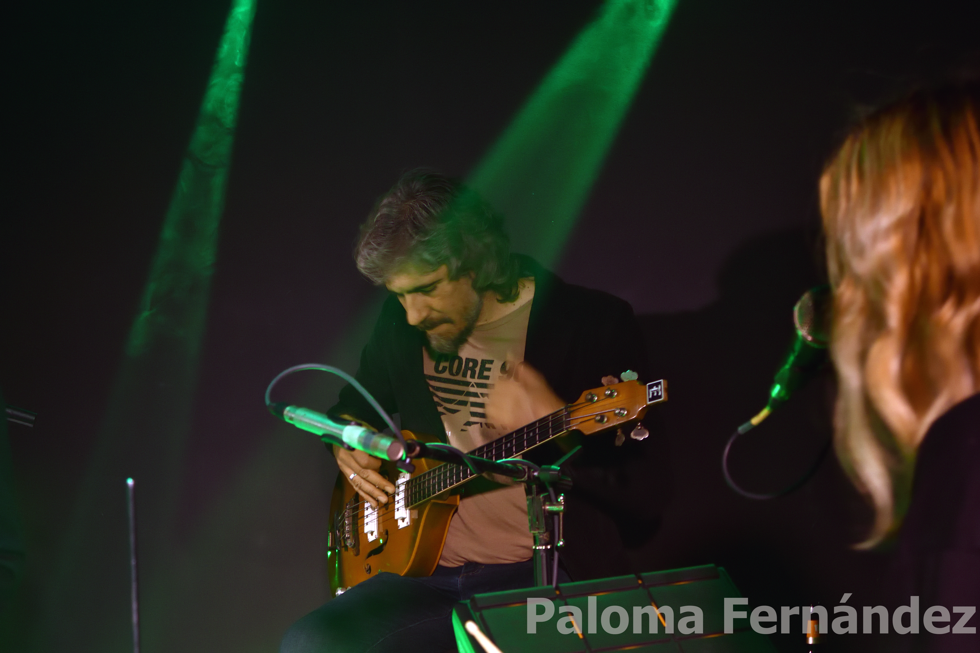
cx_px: 490
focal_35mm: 78
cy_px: 326
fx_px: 2123
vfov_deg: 17.5
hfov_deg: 26.0
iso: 640
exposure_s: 1/30
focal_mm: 52
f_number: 4.5
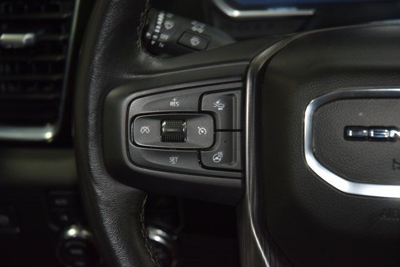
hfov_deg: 19.5
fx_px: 1167
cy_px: 134
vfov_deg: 13.0
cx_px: 200
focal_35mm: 105
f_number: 4.5
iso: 1100
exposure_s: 1/13
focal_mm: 70
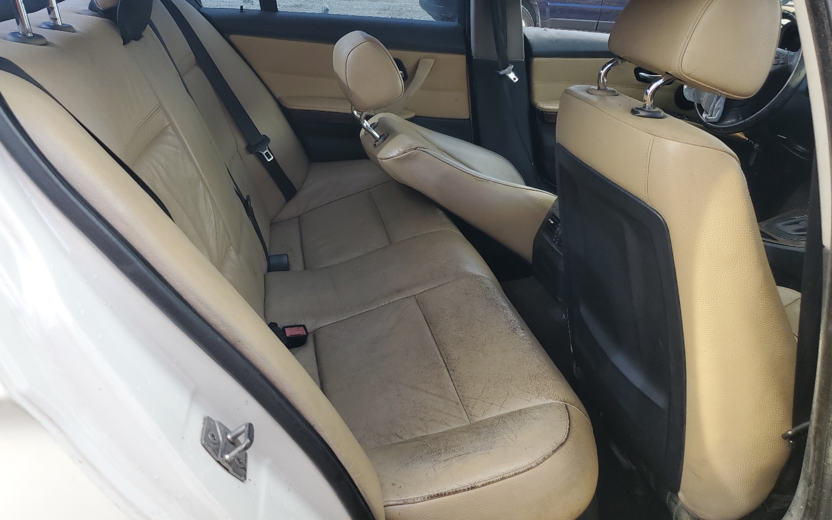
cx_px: 415
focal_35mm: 28
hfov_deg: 66.5
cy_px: 206
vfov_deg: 44.3
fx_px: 635
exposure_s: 1/500
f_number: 1.5
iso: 50
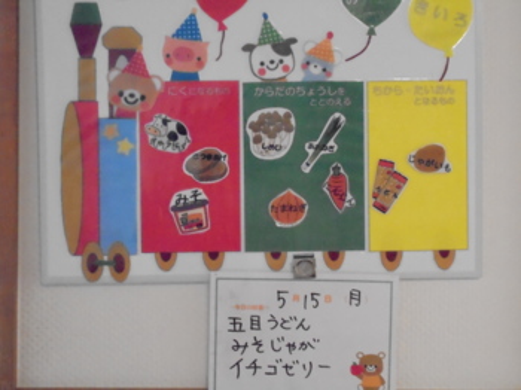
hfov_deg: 34.4
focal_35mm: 56
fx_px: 842
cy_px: 195
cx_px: 260
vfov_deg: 26.1
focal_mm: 10.1
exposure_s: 1/50
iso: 1600
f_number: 5.2
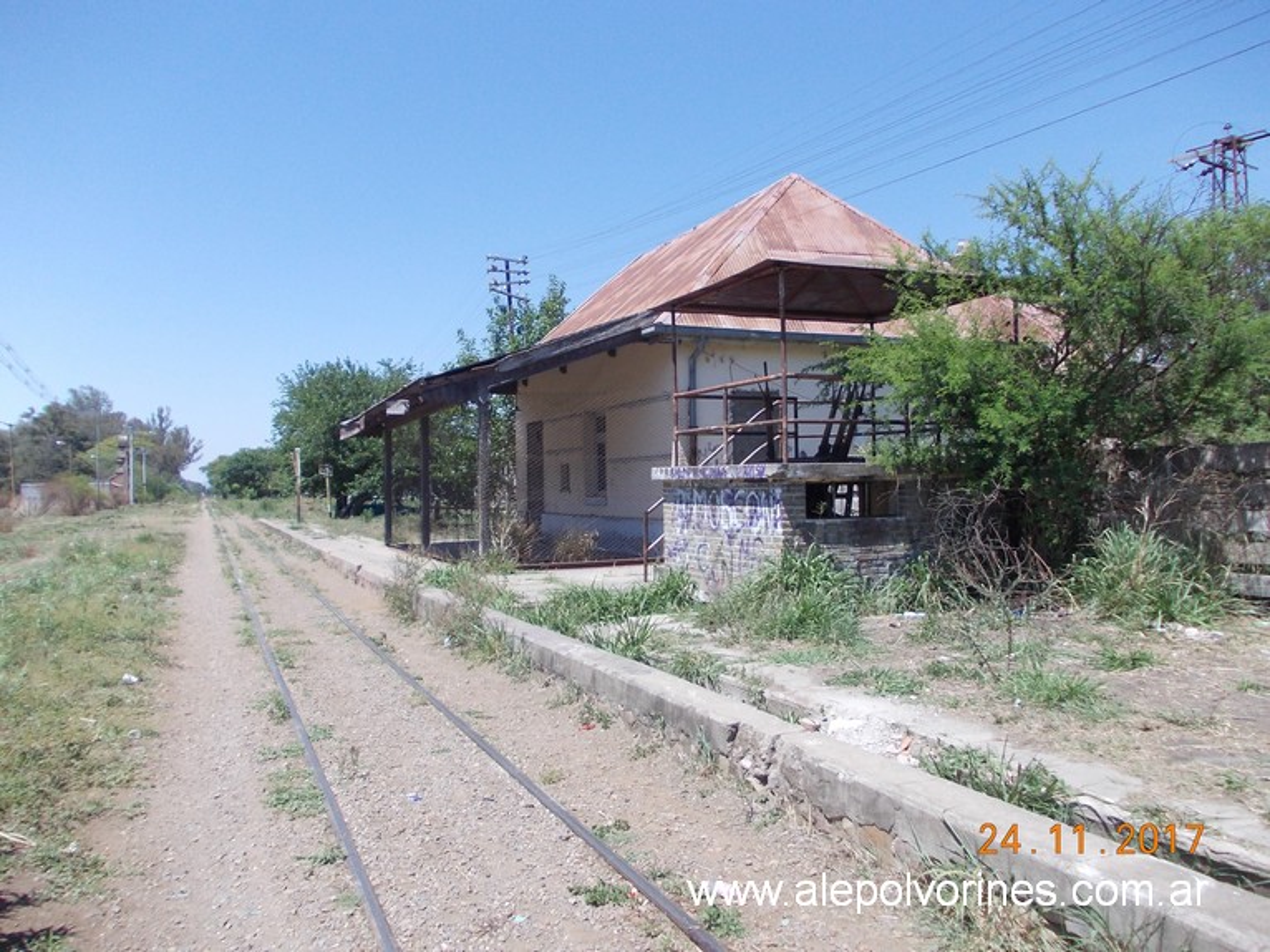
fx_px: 1027
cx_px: 635
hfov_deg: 63.5
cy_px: 476
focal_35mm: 28
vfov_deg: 49.7
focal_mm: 4
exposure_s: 1/250
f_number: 5.4
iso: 80
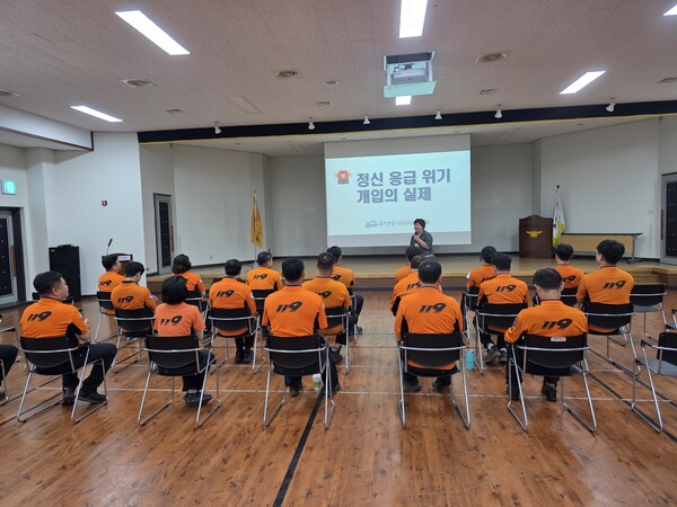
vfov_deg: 58.9
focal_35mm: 23
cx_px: 338
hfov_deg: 73.9
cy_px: 254
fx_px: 450
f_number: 1.7
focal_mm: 6.3
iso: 100
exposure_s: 1/60
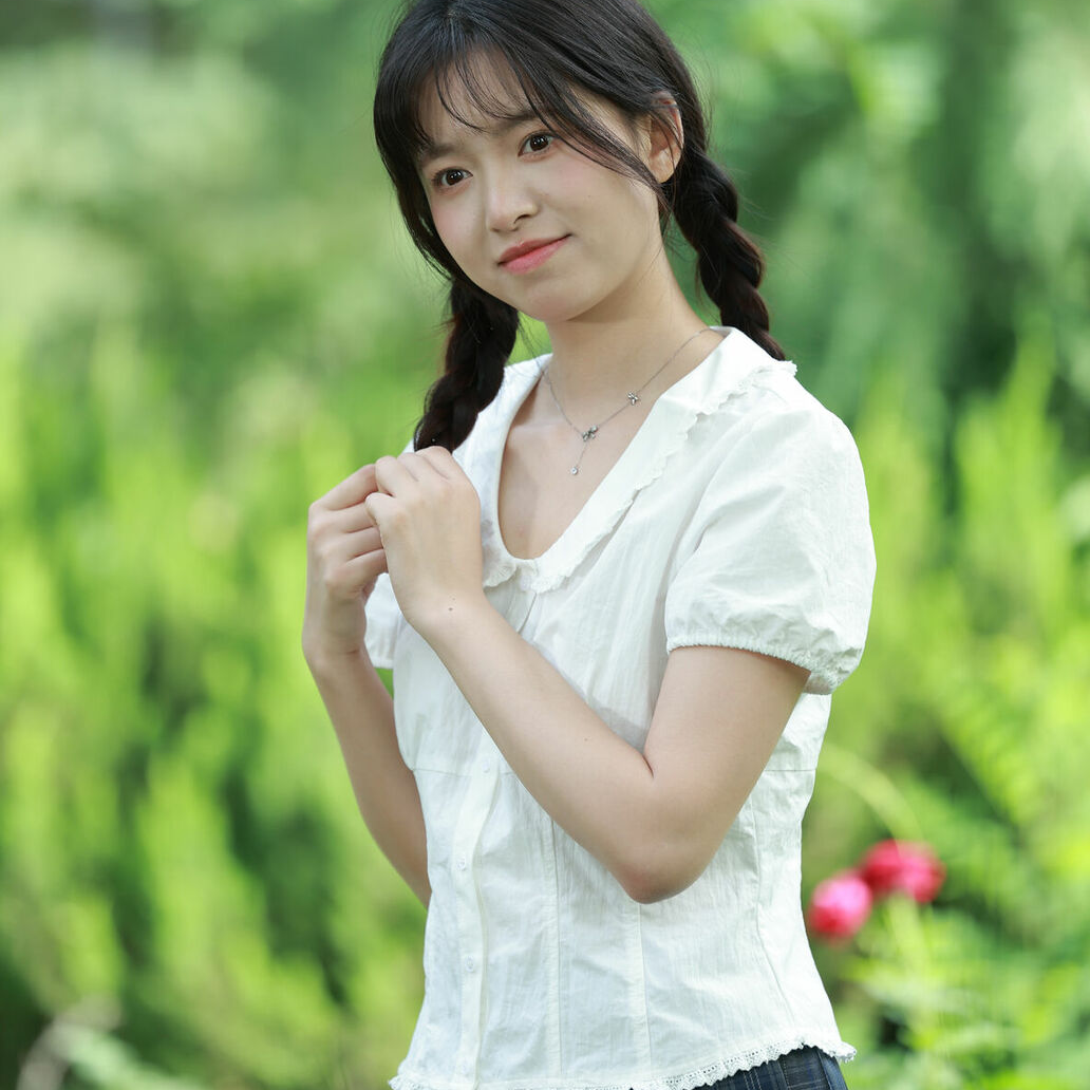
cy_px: 495
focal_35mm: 258
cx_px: 546
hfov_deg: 6.8
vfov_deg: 6.8
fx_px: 9191
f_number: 2.8
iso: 125
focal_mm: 200
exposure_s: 1/200
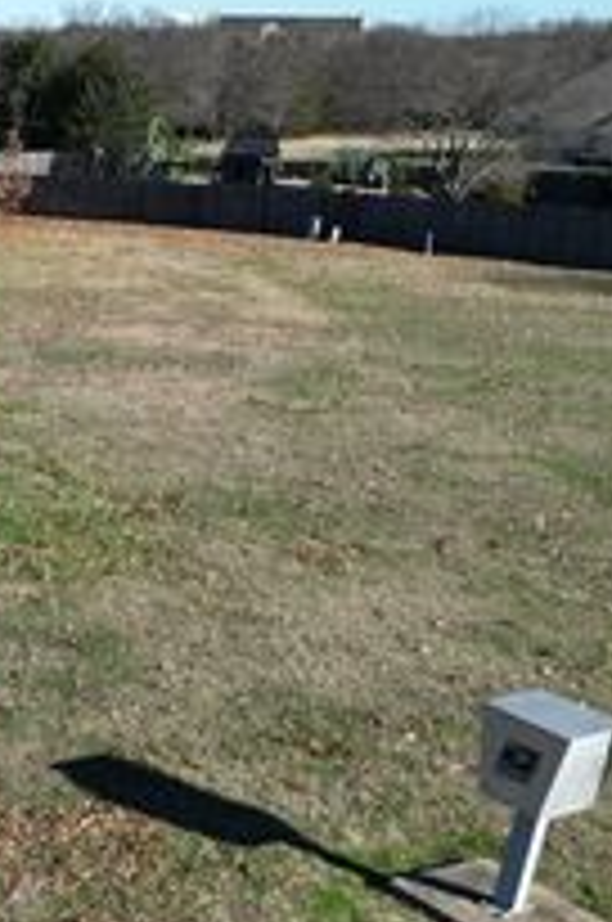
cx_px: -310
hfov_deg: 19.3
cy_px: 596
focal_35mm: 61
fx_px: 1561
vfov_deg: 32.7
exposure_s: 1/2000
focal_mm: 6.72
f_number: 1.7
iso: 100
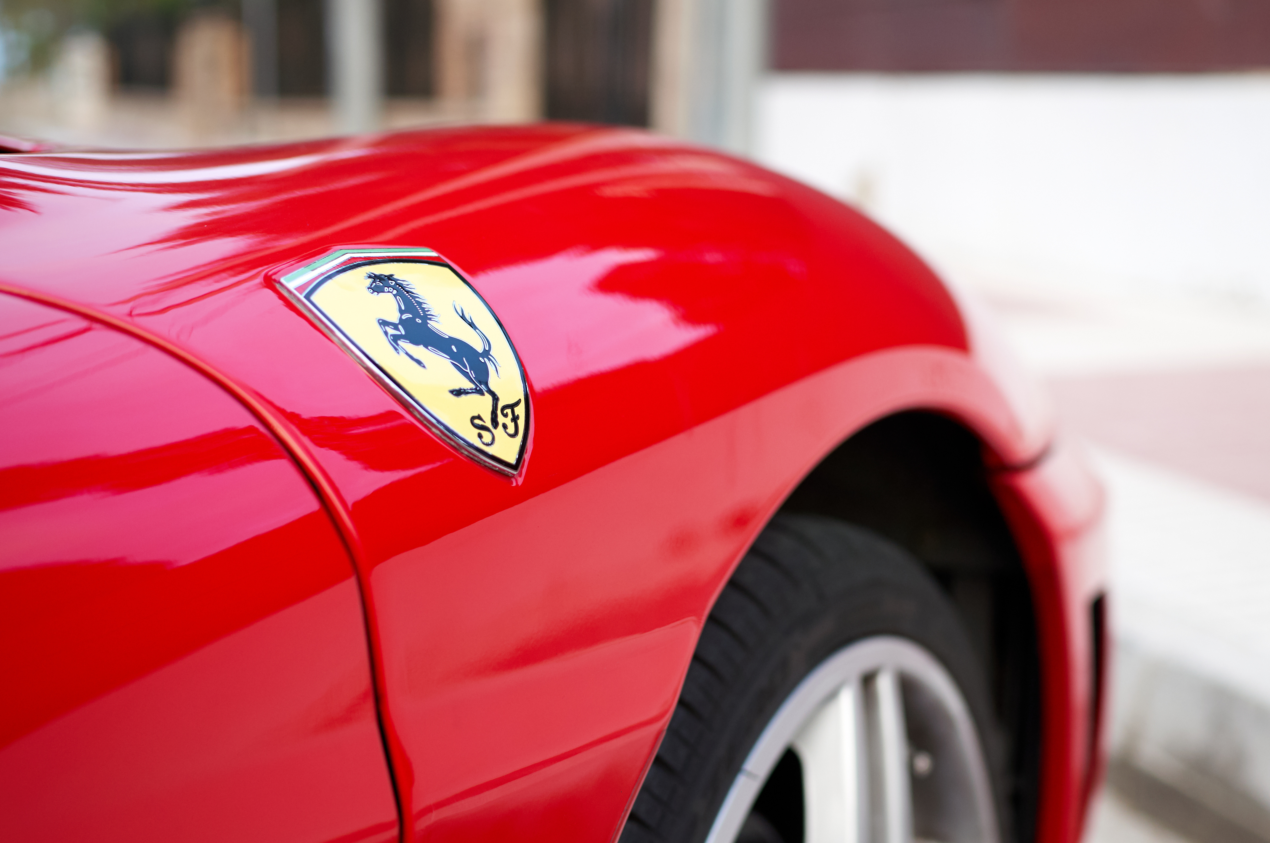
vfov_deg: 25.7
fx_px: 1850
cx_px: 635
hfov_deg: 37.9
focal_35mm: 52
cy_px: 422
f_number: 2.8
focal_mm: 35
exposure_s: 1/180
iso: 200
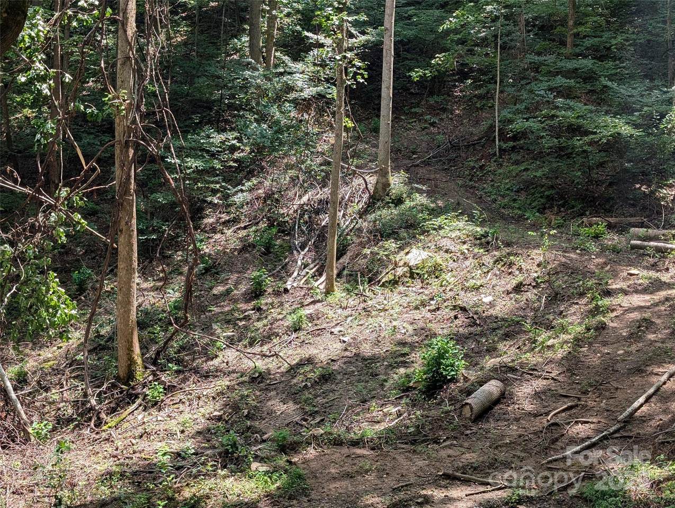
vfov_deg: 29.7
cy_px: 254
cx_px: 338
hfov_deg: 38.9
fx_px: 957
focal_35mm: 49
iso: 19
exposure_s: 1/162
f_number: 1.68
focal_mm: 6.9
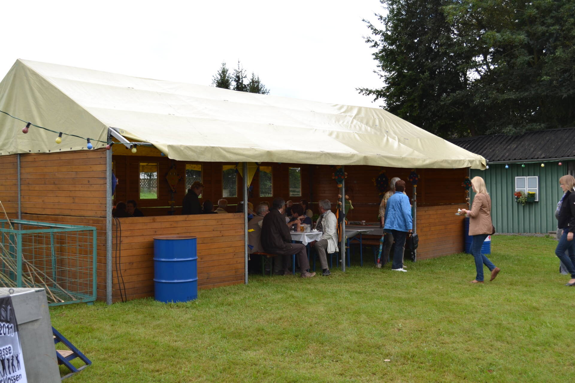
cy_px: 192
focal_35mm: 44
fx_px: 695
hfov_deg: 45.0
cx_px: 288
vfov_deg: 30.8
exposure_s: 1/200
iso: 100
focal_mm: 29
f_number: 6.3
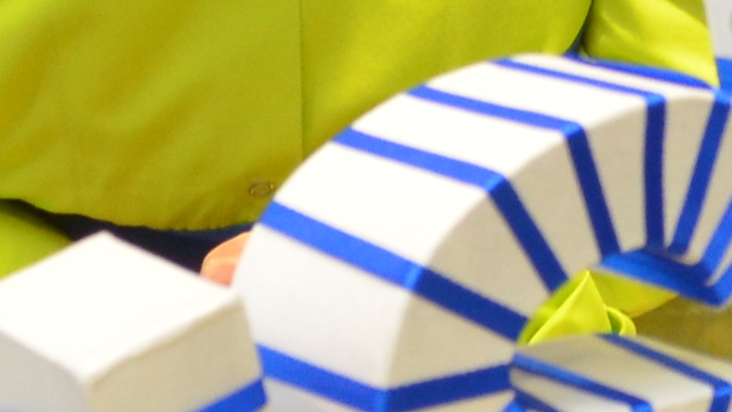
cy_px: -695
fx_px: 4076
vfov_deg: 5.5
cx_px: 716
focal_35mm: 210
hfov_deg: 10.2
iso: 800
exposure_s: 1/60
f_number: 7.1
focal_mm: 20
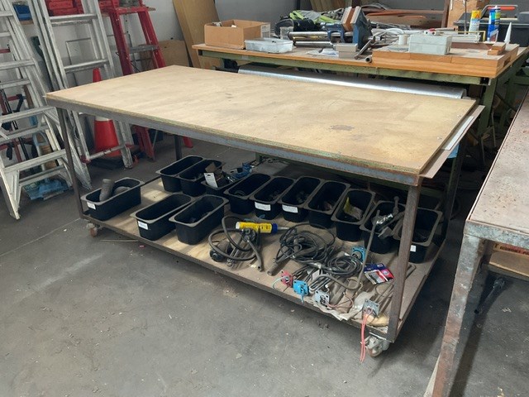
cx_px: 264
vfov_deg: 48.2
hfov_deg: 61.7
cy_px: 198
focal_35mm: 29
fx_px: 443
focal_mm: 3
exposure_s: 1/50
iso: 200
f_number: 1.8
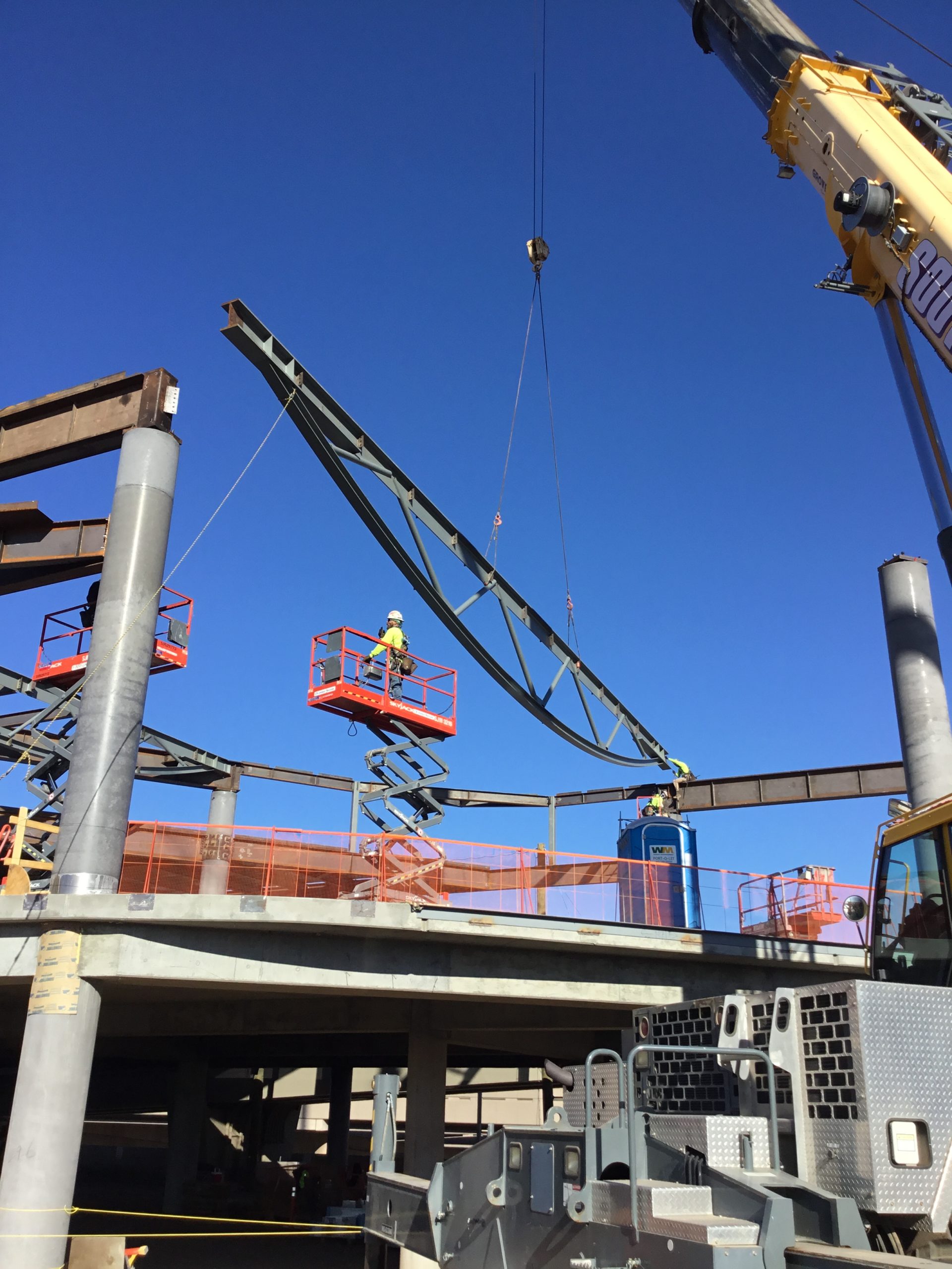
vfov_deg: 58.4
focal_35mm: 31
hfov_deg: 45.4
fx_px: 1137
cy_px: 634
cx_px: 476
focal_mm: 3.3
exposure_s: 1/1164
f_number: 2.4
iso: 25
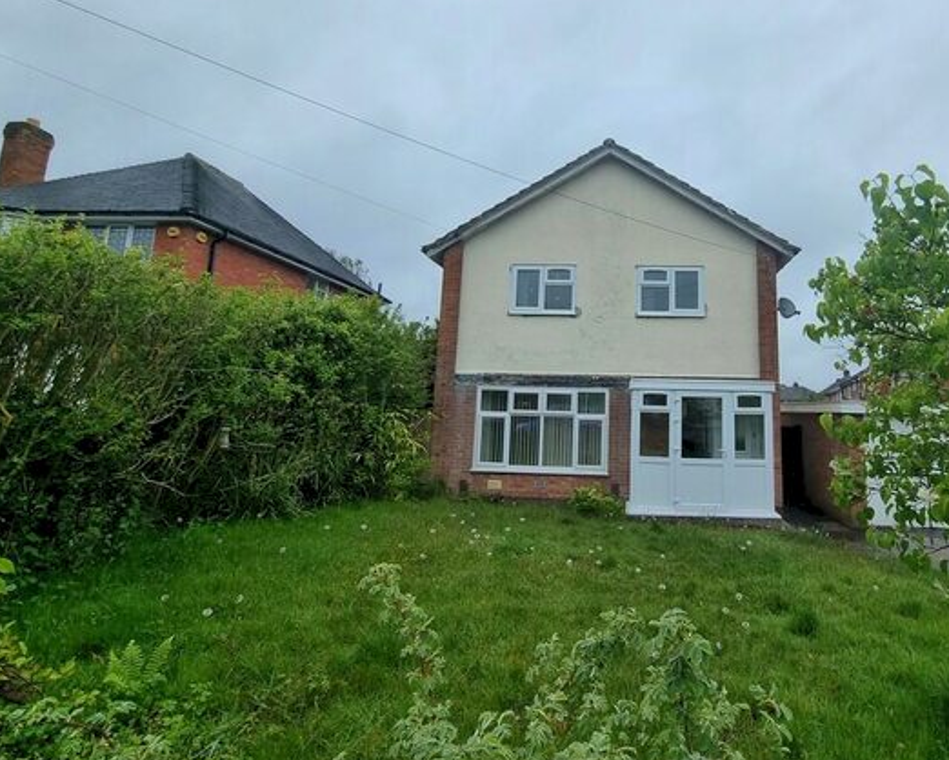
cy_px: 326
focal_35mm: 17
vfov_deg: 76.6
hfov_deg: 87.6
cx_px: 602
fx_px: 478
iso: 50
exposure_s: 1/646
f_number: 2.2
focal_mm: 2.2
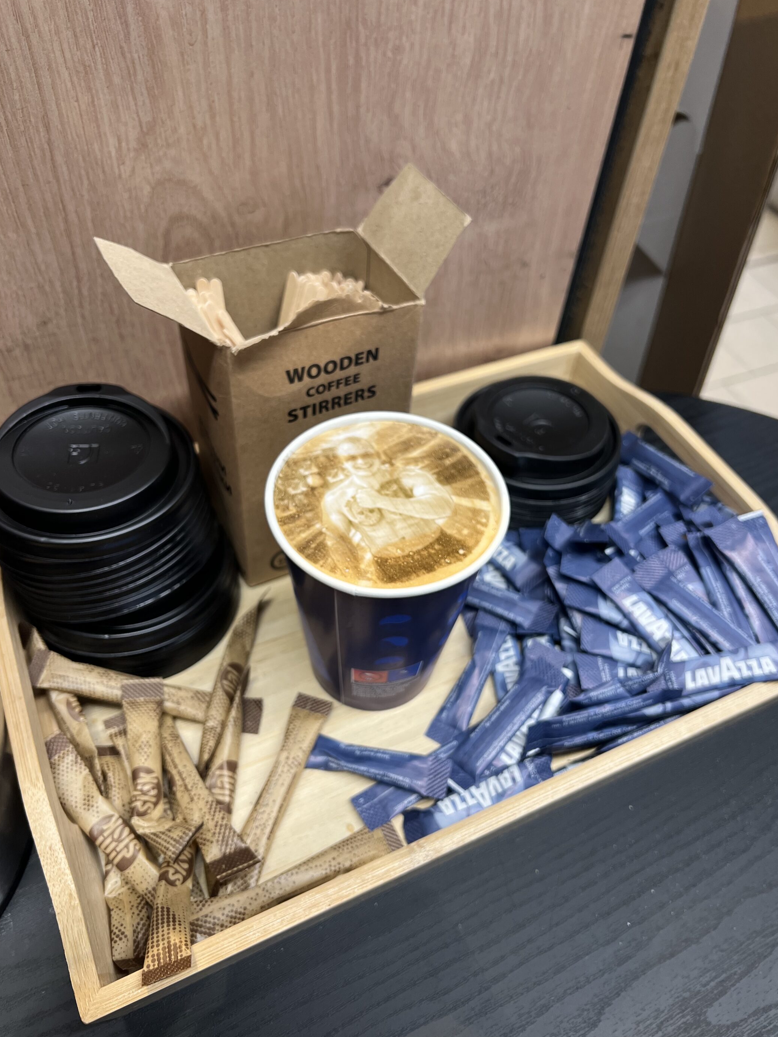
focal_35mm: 27
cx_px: 399
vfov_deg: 65.3
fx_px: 809
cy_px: 527
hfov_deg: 51.4
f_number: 1.5
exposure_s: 1/100
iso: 64
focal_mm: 5.7
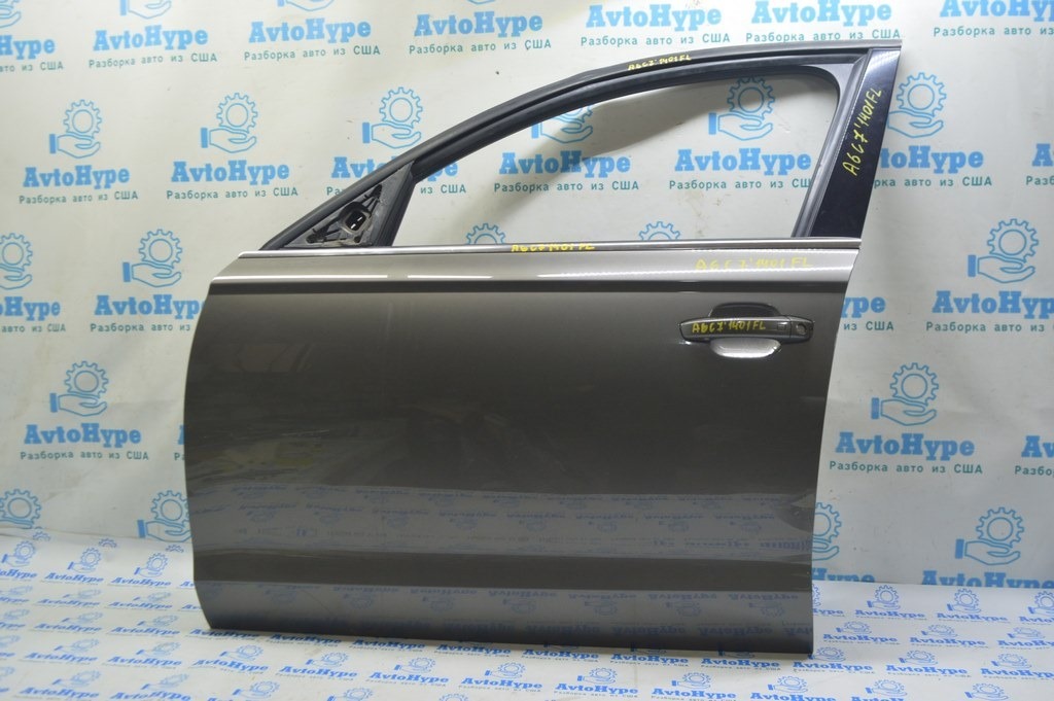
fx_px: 965
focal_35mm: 33
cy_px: 350
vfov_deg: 39.9
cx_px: 527
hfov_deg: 57.3
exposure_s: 1/20
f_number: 5.6
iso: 400
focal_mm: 22
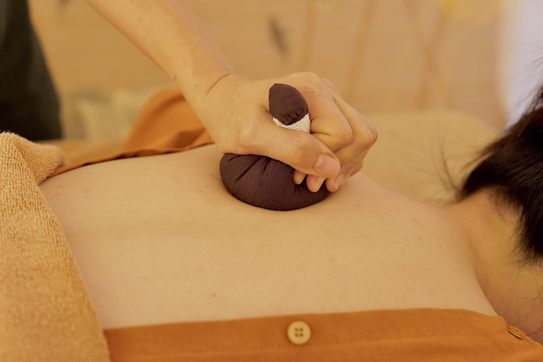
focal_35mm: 45
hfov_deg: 43.6
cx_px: 272
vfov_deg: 29.9
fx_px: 679
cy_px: 181
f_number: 2.8
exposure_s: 1/200
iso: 1600
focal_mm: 30
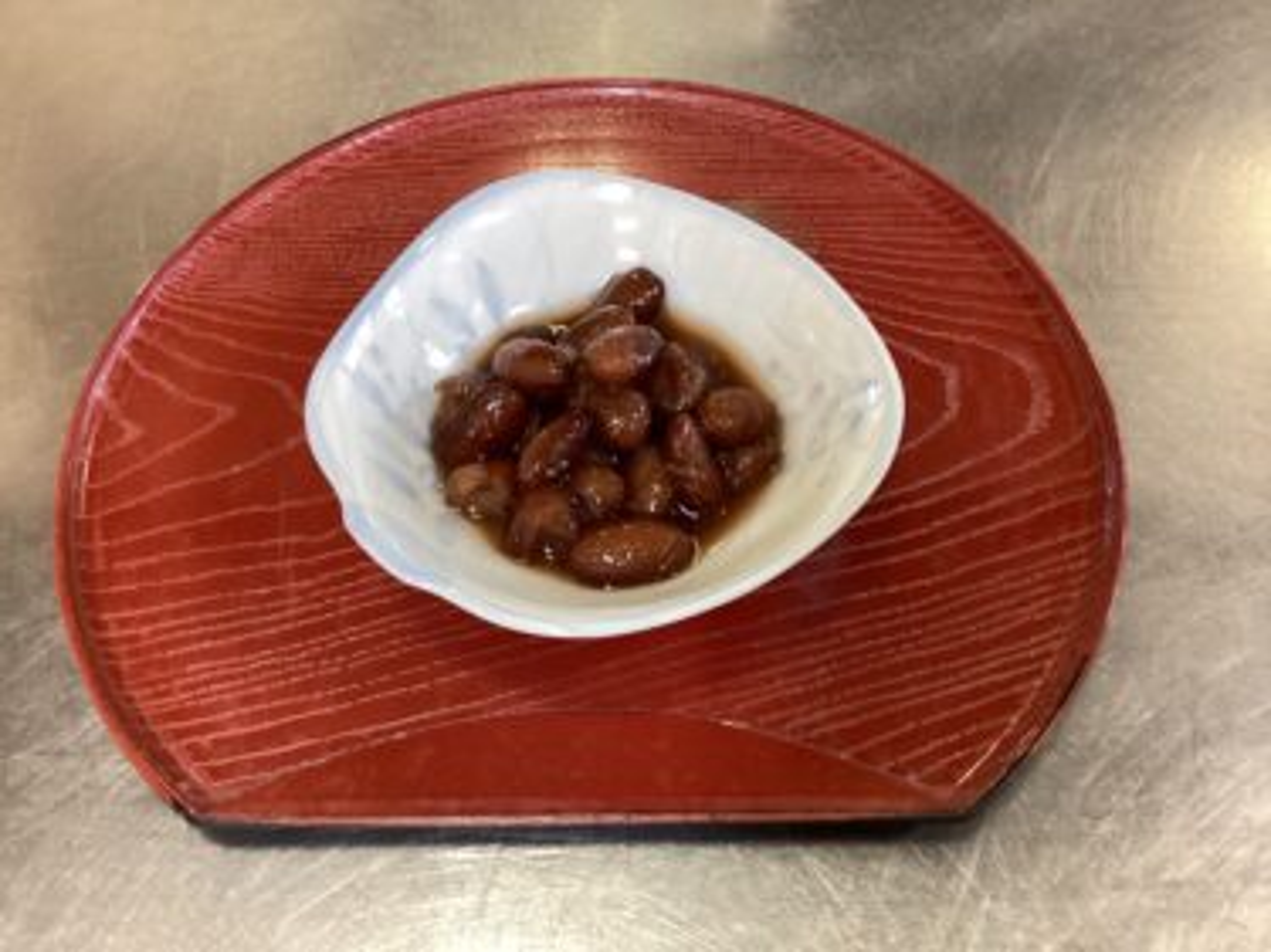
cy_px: 476
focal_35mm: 31
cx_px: 636
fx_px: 1138
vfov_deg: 45.4
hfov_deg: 58.4
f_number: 2.4
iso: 250
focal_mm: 3.3
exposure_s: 1/40
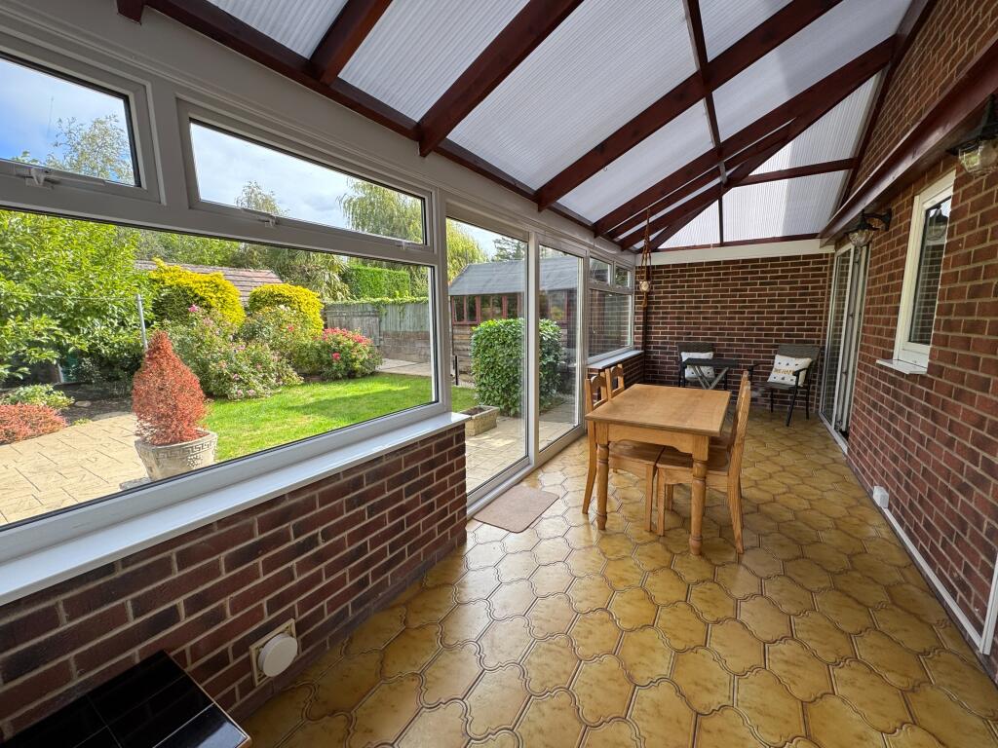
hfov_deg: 102.1
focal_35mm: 14
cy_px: 374
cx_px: 499
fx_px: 404
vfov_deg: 85.7
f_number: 2.2
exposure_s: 1/233
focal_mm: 2.22
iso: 40
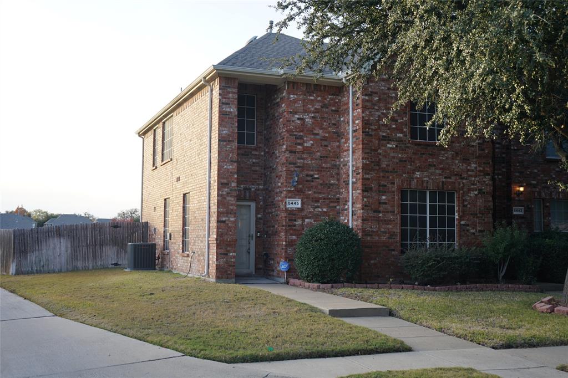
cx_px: 284
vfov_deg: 32.6
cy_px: 189
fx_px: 647
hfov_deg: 47.4
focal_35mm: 41
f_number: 5
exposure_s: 1/60
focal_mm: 41
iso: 100
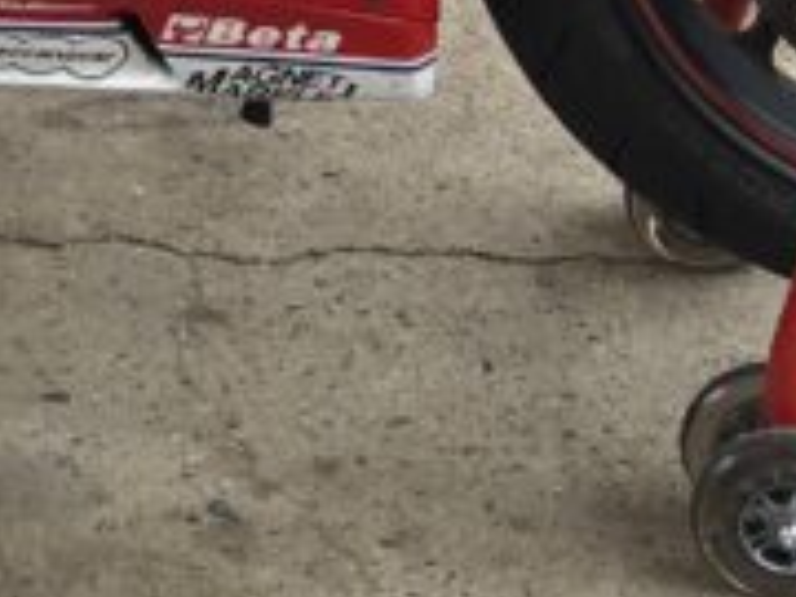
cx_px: -217
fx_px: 3656
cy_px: -677
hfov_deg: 12.1
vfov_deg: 8.7
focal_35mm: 159
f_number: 1.8
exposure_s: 1/248
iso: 20
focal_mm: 3.99
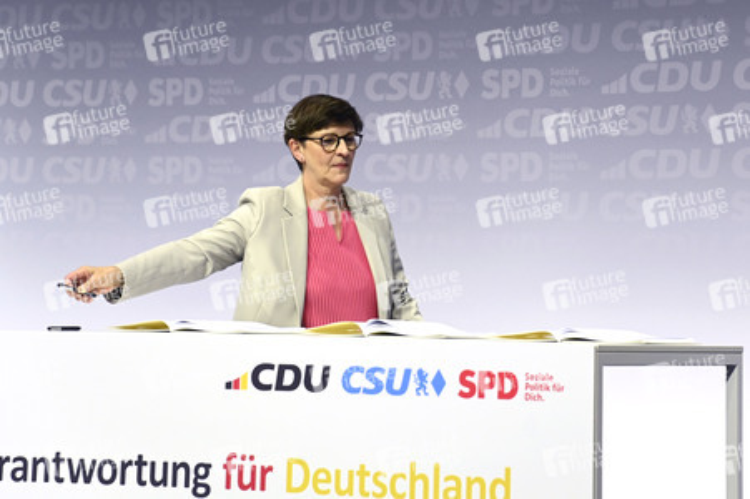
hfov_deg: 17.1
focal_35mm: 120
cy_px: 250
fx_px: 2498
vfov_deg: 11.4
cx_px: 375
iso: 6400
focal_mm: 120
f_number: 5.6
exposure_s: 1/500
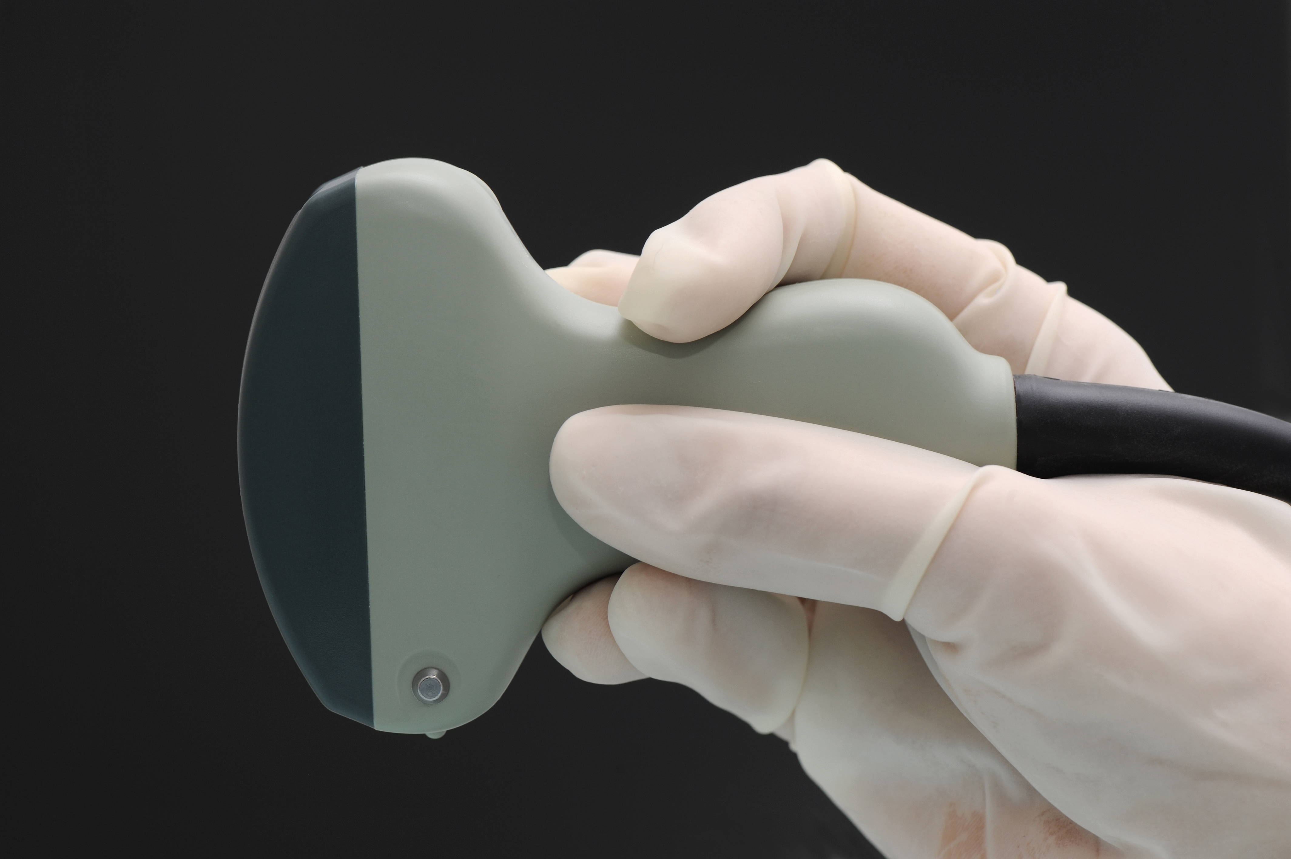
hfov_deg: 19.5
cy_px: 430
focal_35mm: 105
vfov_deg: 13.0
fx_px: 3763
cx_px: 646
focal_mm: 105
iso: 200
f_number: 10
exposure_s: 1/60
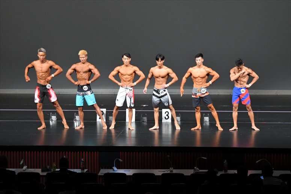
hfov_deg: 14.0
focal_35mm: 147
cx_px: 146
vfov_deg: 9.3
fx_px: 1188
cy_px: 97
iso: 4000
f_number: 5.6
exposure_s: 1/400
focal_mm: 98
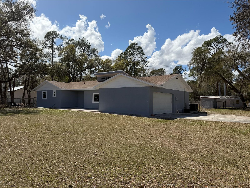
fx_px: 173
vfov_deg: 56.8
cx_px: 125
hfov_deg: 71.6
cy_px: 94
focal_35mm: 24
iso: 80
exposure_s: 1/8130
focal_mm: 6.76
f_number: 1.78
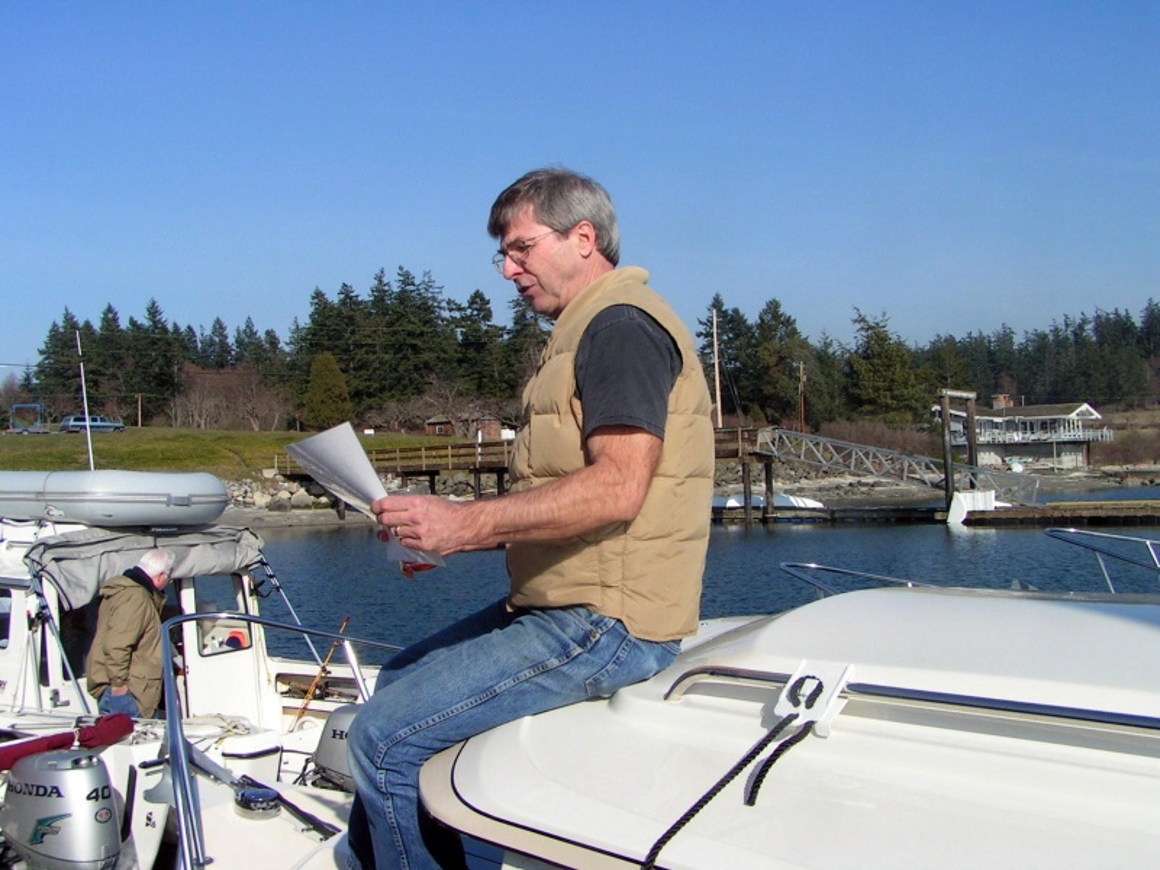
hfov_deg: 49.0
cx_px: 580
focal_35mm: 38
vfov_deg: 37.7
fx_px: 1273
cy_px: 435
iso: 50
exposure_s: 1/500
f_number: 5.6
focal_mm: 5.8
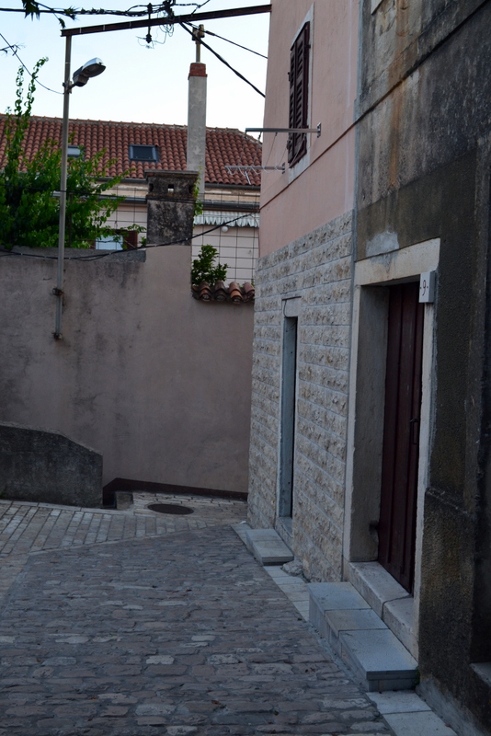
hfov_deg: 31.9
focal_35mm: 42
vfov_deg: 46.4
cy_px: 368
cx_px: 246
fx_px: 858
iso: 400
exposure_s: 1/100
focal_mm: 28
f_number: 9
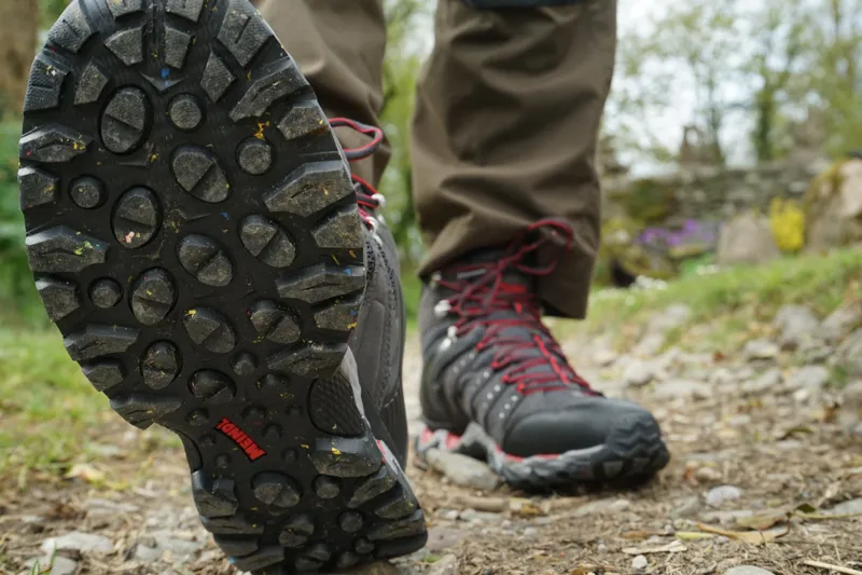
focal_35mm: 42
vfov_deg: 31.9
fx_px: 1005
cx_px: 431
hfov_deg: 46.4
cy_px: 288
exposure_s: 1/250
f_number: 10
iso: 800
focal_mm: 42
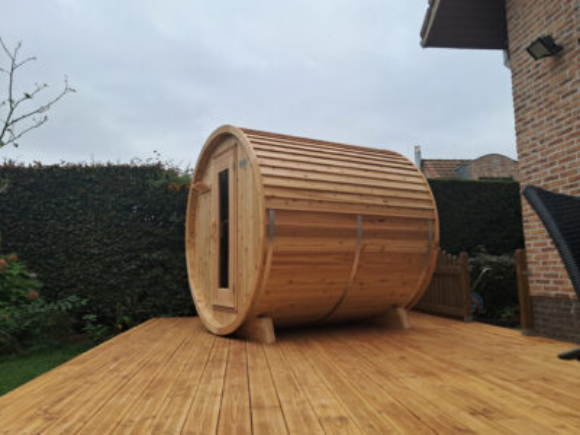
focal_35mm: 27
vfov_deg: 51.4
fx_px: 452
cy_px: 218
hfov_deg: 65.3
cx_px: 290
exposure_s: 1/426
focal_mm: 4
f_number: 1.8
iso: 50
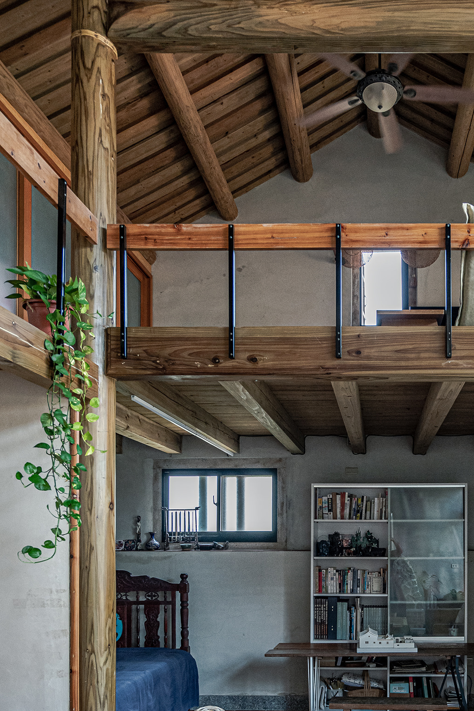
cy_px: 534
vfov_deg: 58.6
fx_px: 592
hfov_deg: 41.8
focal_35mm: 30
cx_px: 376
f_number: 4
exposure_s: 1/160
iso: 1600
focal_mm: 16
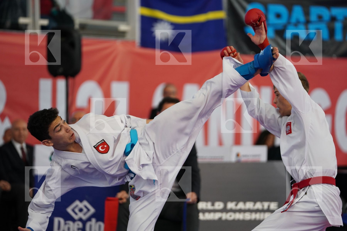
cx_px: 174
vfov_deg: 7.4
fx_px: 1793
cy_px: 116
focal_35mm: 186
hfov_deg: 11.1
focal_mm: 186
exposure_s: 1/1000
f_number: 2.8
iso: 1600
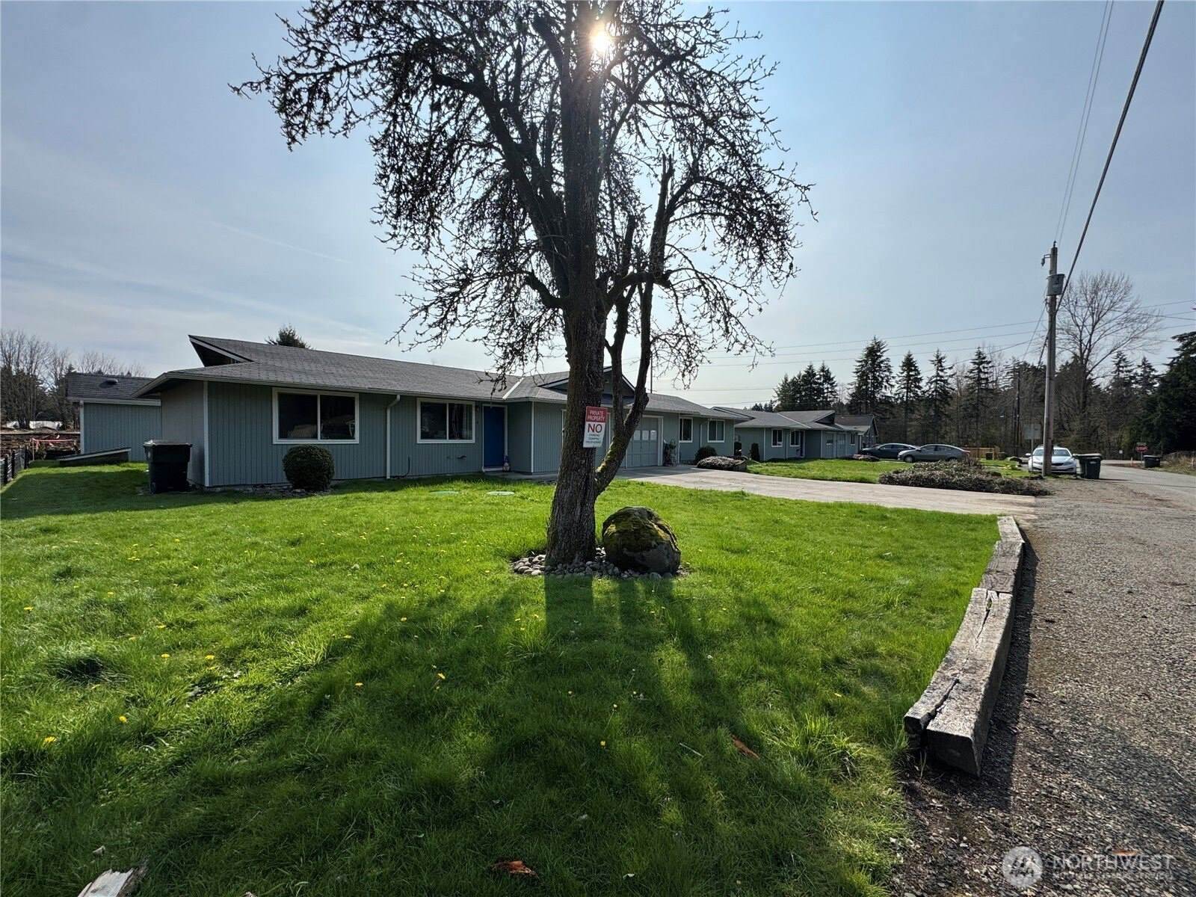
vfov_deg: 85.7
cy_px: 448
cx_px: 598
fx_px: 484
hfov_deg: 102.1
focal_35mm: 14
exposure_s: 1/2674
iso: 50
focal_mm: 2.22
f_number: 2.2
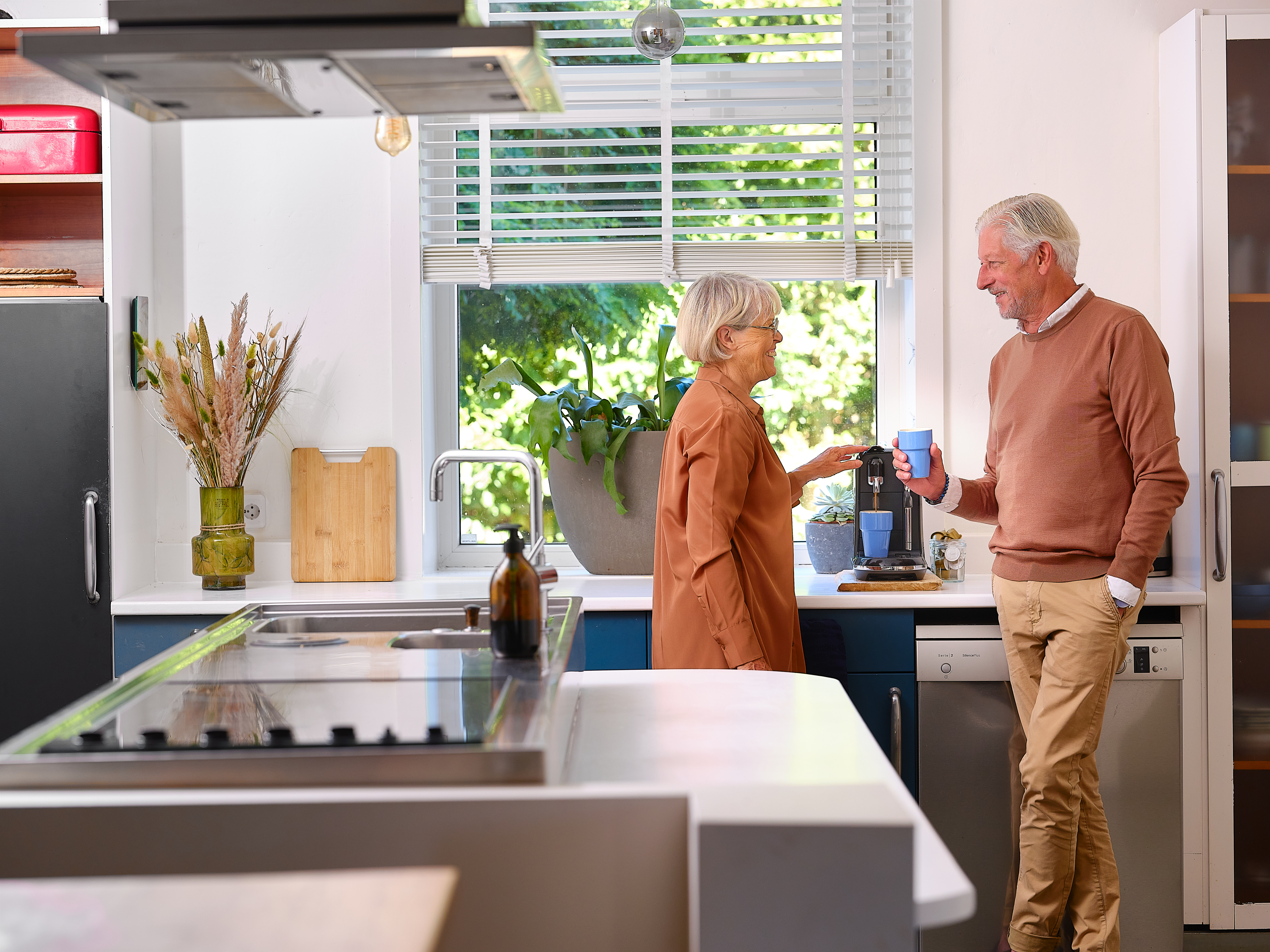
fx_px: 3192
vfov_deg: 17.0
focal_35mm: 87
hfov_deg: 22.5
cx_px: 635
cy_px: 476
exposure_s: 1/100
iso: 640
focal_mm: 110
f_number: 5
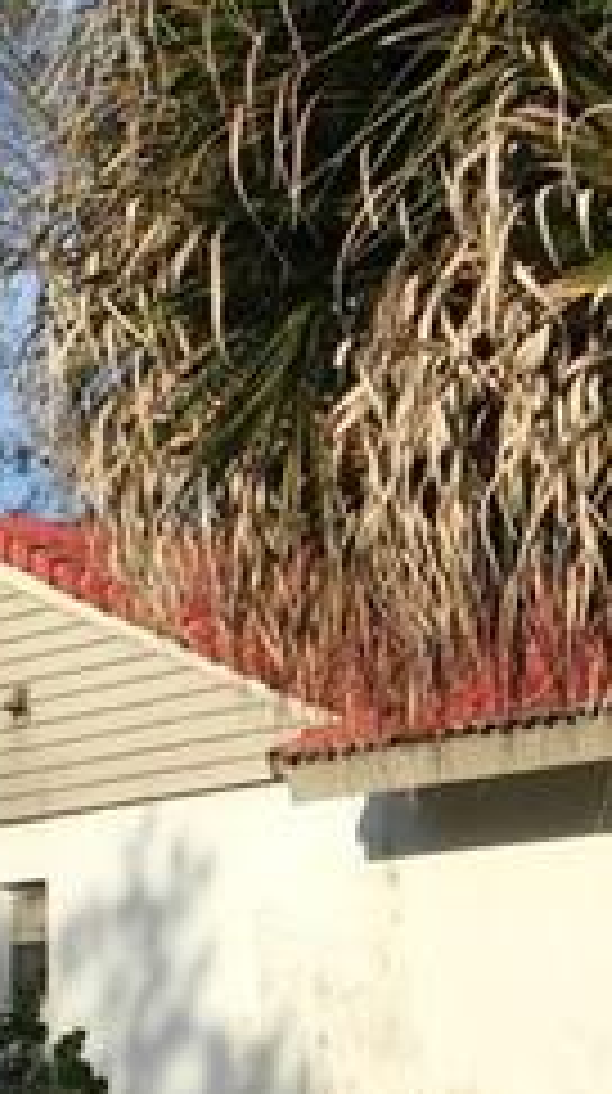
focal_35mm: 100
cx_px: 873
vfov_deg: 21.2
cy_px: 801
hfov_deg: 11.6
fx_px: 2896
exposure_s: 1/1799
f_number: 2.2
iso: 32
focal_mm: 4.15
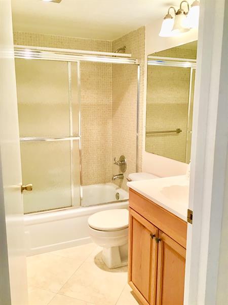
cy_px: 152
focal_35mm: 31
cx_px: 114
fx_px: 272
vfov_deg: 58.4
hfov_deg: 45.4
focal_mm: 3.3
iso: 40
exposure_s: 1/30
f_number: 2.4
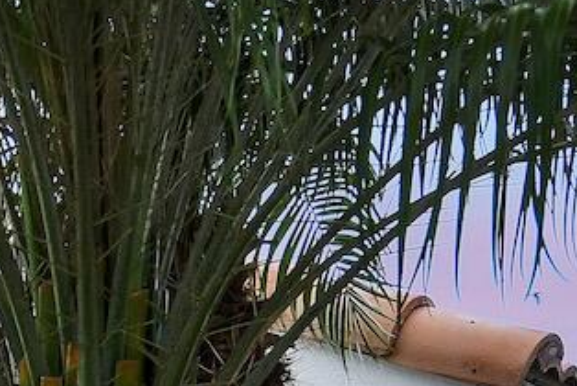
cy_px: 765
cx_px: -329
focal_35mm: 134
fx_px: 2150
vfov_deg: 9.6
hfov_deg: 14.2
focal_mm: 18
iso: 200
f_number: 8
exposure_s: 1/60
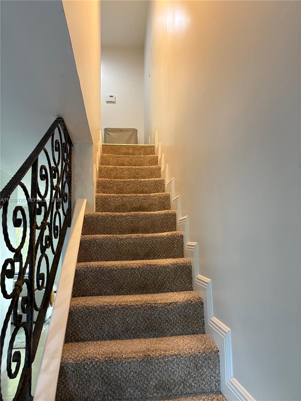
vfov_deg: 67.3
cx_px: 150
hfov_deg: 53.1
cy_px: 200
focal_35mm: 26
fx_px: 301
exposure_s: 1/60
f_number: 1.6
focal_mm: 5.96
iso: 160
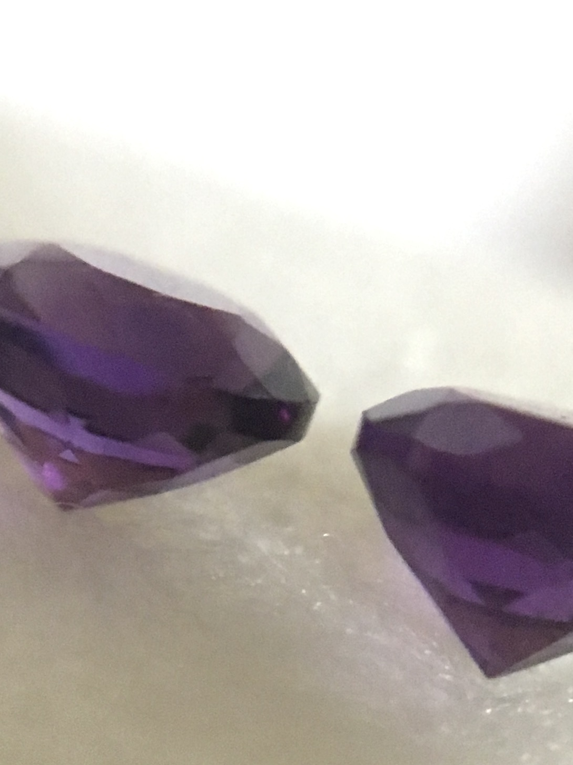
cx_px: 325
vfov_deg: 38.0
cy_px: 461
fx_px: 1104
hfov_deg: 29.1
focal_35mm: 50
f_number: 2.2
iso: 200
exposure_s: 1/17
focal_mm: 4.15
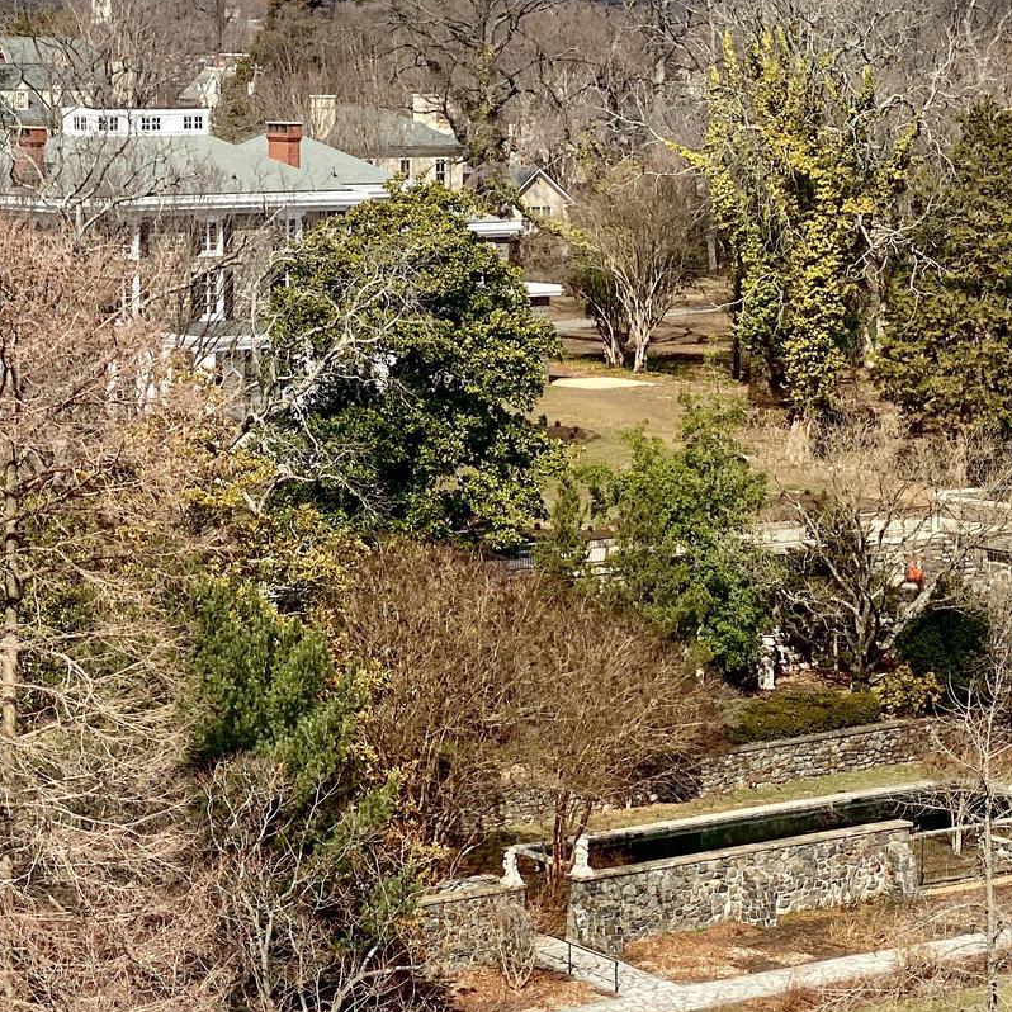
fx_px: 3903
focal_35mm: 118
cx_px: 621
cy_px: 520
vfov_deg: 14.8
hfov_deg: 14.8
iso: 20
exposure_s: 1/1597
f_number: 2
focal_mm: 6
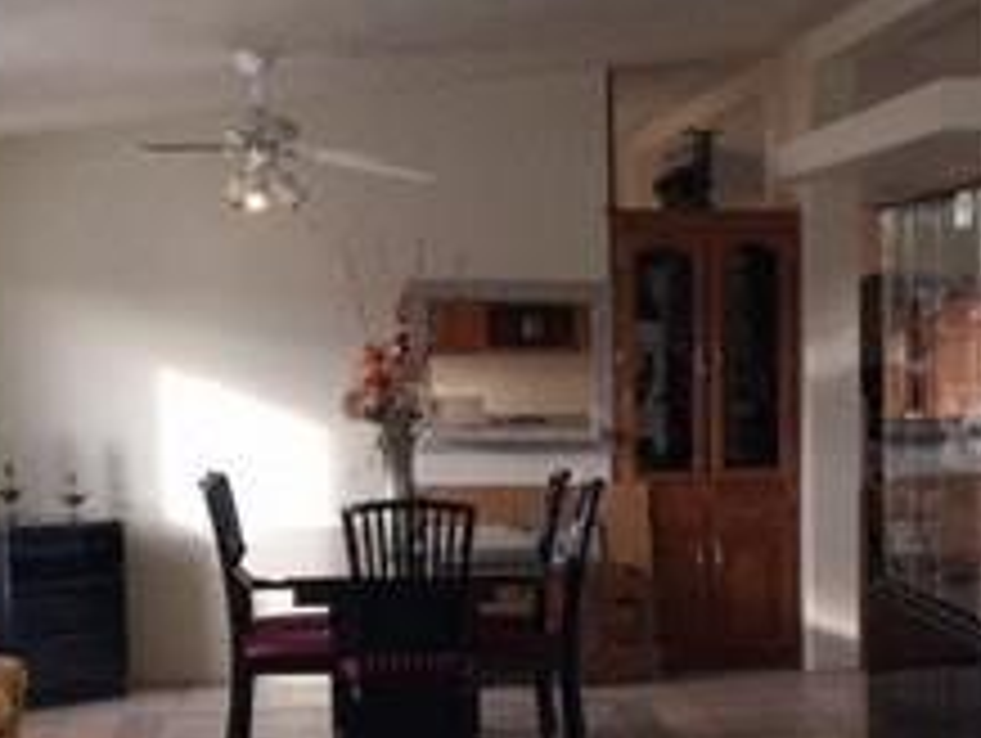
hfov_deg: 22.5
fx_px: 2412
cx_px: 868
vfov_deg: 17.1
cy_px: 706
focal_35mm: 85
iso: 25
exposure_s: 1/40
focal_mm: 4.15
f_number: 2.2
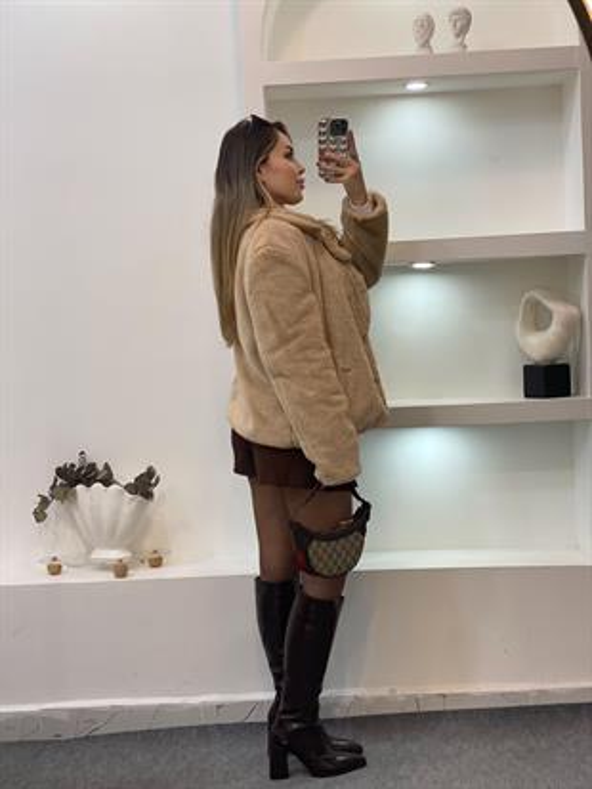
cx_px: 296
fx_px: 1185
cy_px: 394
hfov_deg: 28.0
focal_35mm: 52
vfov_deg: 36.8
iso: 64
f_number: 2
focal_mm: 6
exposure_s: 1/100
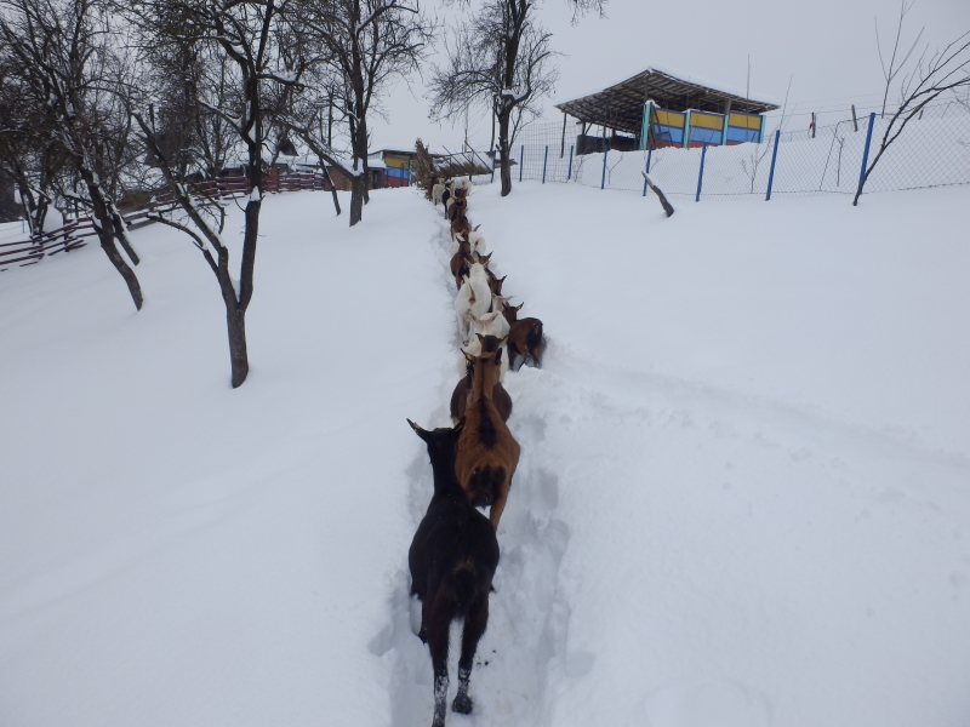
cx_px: 485
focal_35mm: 24
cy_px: 364
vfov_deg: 56.8
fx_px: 673
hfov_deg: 71.6
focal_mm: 4.2
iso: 80
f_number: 7.9
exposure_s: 1/200
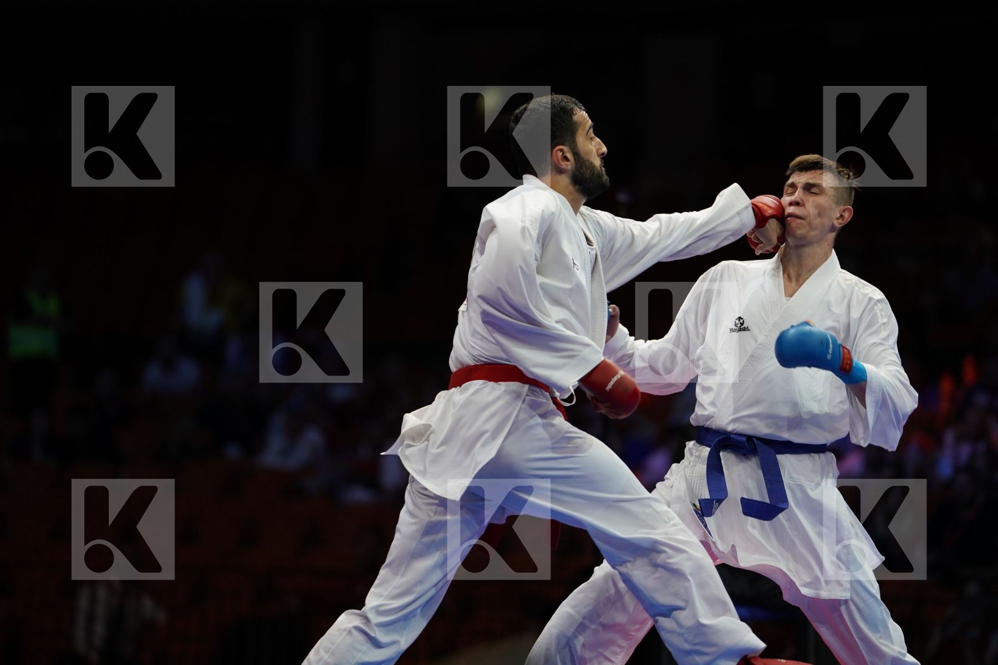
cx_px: 499
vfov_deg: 6.9
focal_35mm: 200
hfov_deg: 10.3
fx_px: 5544
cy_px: 332
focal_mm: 200
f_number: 2.8
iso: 1000
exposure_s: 1/1000
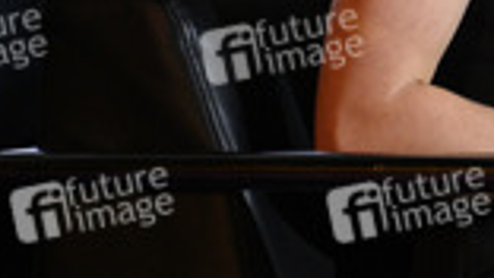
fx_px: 11902
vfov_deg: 1.3
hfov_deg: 2.4
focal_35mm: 908
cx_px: 641
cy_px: -190
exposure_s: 1/160
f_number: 5.6
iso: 10000
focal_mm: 300
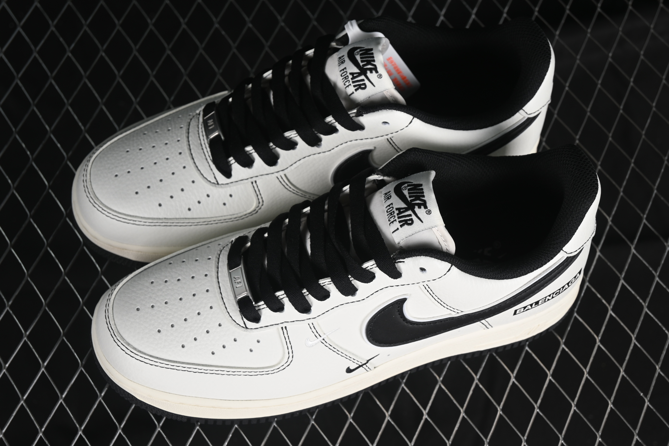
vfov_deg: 18.2
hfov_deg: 27.0
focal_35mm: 75
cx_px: 334
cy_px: 223
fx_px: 1394
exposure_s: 1/80
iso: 160
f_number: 7.1
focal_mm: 50
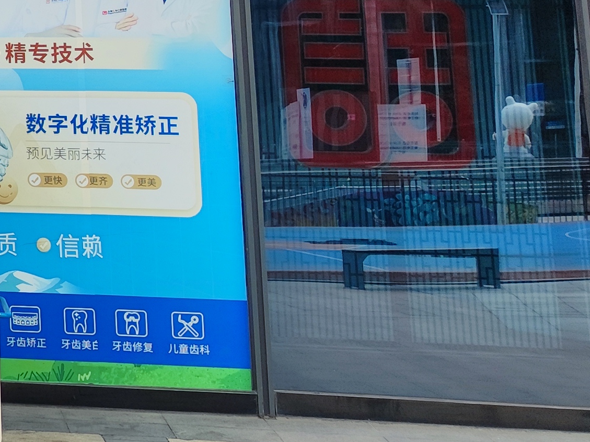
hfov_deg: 19.0
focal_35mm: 85
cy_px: -147
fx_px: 1449
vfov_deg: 16.3
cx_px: -391
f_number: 1.65
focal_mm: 5.26
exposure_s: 1/536
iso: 50
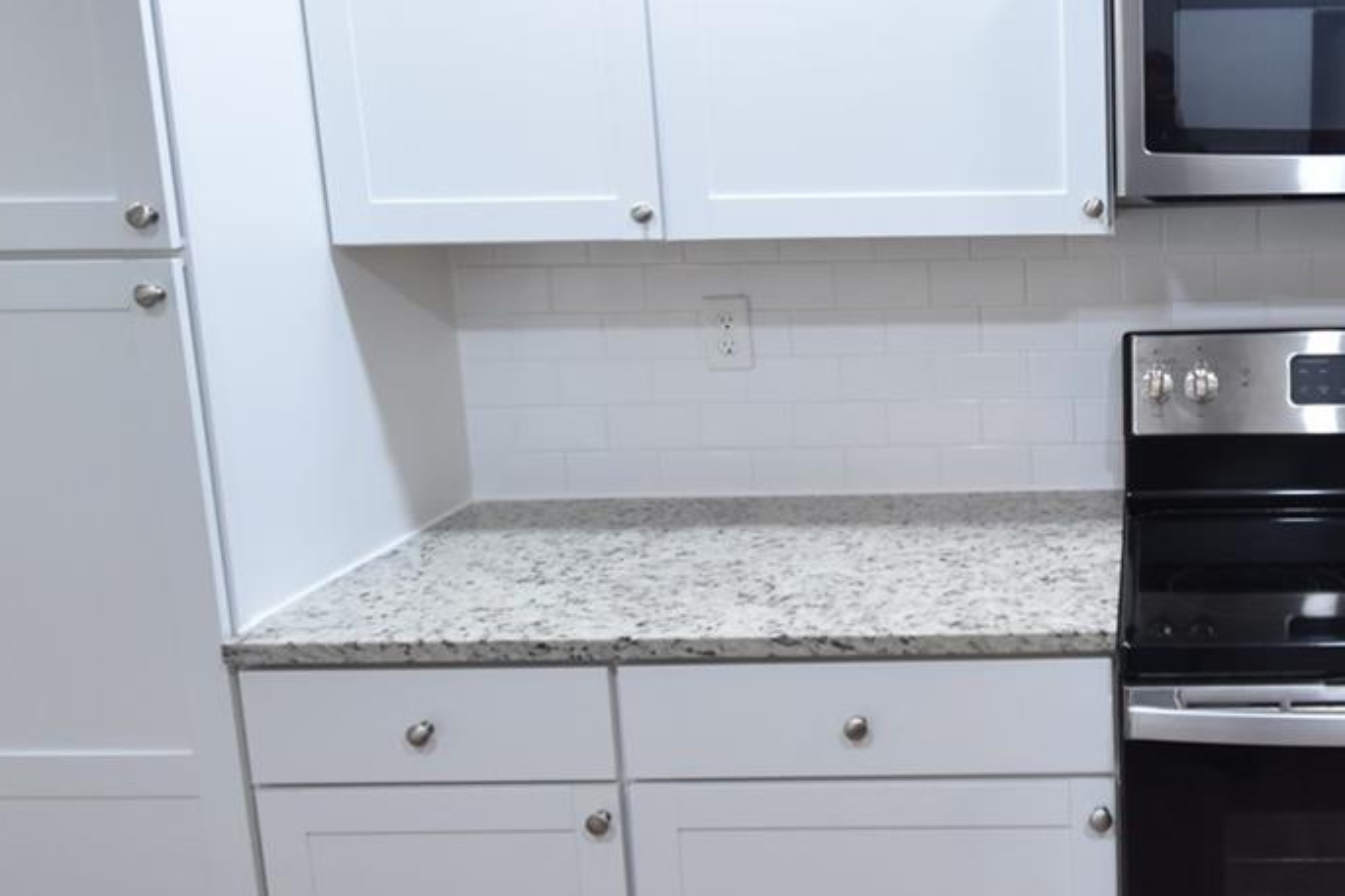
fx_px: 1307
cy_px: 351
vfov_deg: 37.7
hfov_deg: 50.0
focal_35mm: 35
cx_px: 1141
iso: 800
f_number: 3.5
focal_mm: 10
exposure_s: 1/60
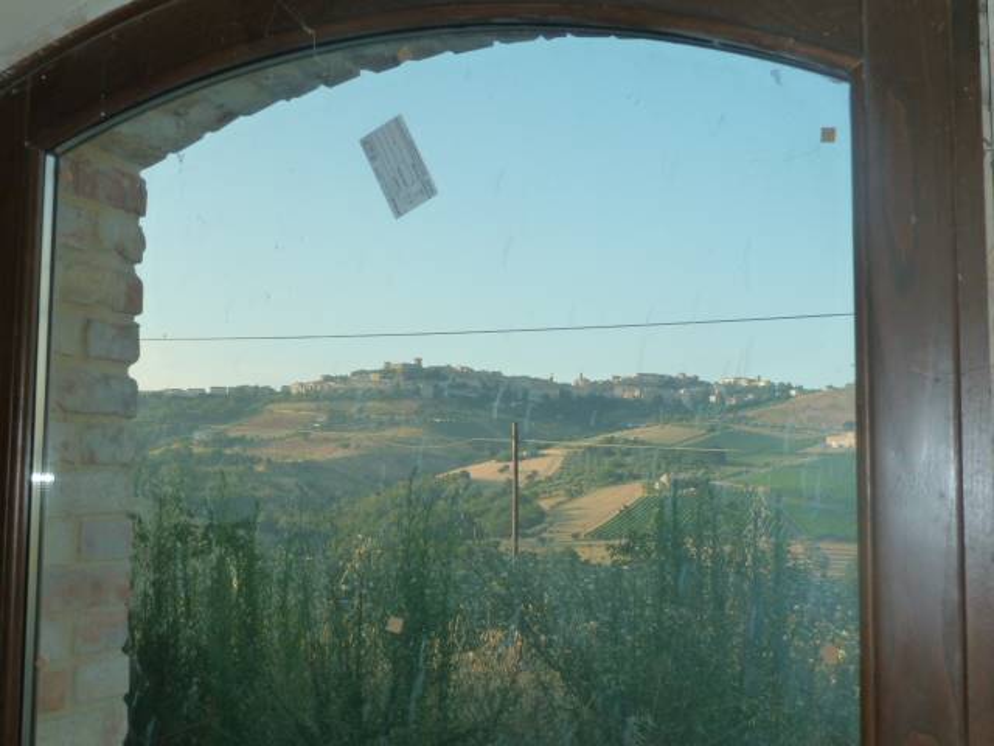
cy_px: 373
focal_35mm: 44
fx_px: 1263
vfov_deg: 32.9
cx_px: 497
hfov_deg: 42.9
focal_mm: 7.3
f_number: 4
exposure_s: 1/250
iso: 125
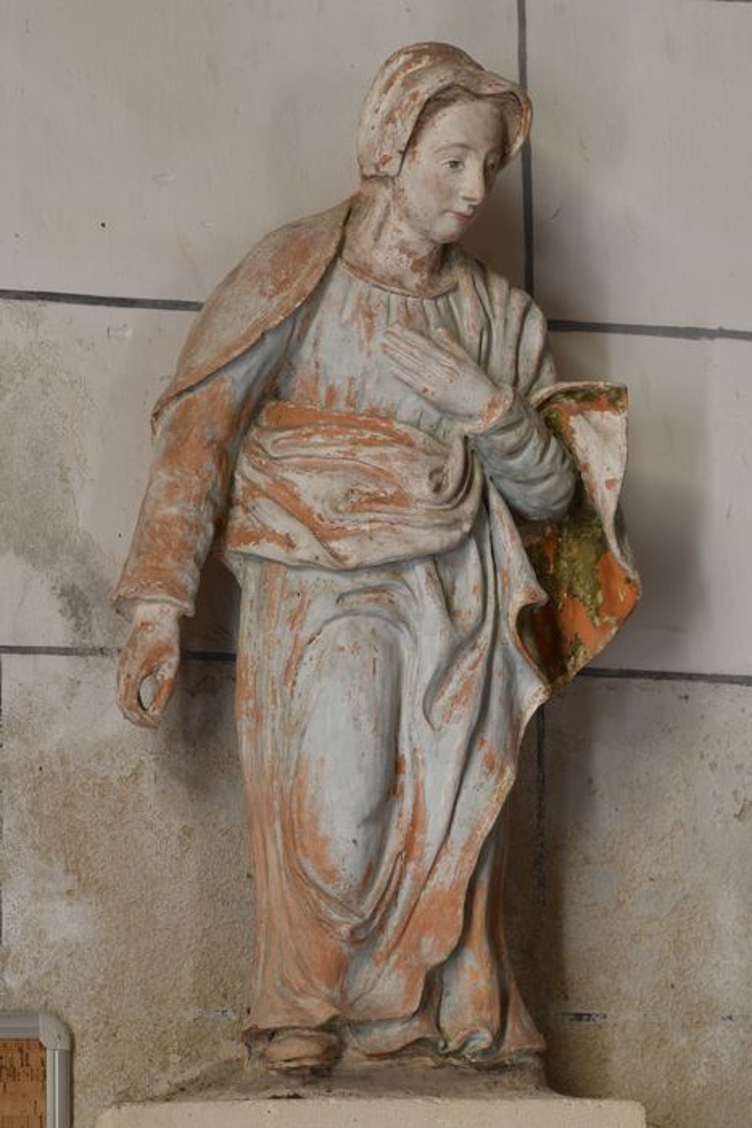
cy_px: 564
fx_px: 5637
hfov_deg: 7.6
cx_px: 376
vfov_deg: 11.4
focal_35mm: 180
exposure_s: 1.3
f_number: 8
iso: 64
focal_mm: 180
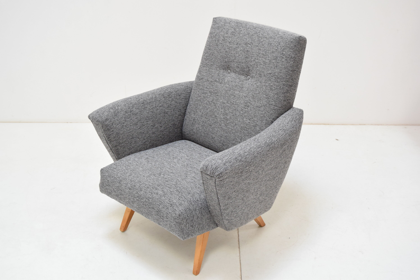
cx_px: 210
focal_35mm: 46
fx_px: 543
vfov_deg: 29.0
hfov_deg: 42.3
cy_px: 140
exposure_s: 1/125
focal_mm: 31
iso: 1600
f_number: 5.6
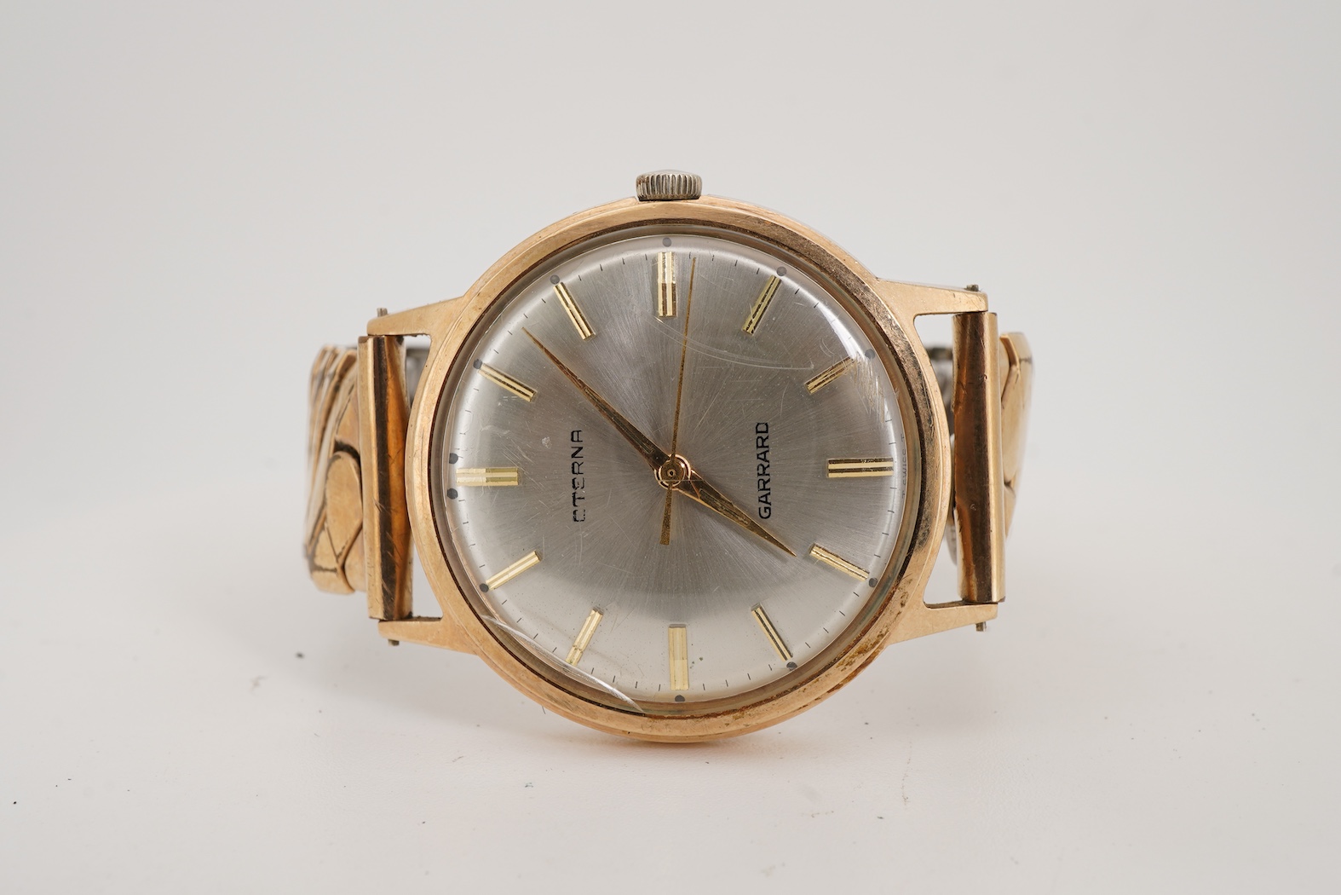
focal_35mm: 45
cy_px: 448
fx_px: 1676
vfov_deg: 29.9
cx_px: 670
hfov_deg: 43.6
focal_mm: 30
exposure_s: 1/160
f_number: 22
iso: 160
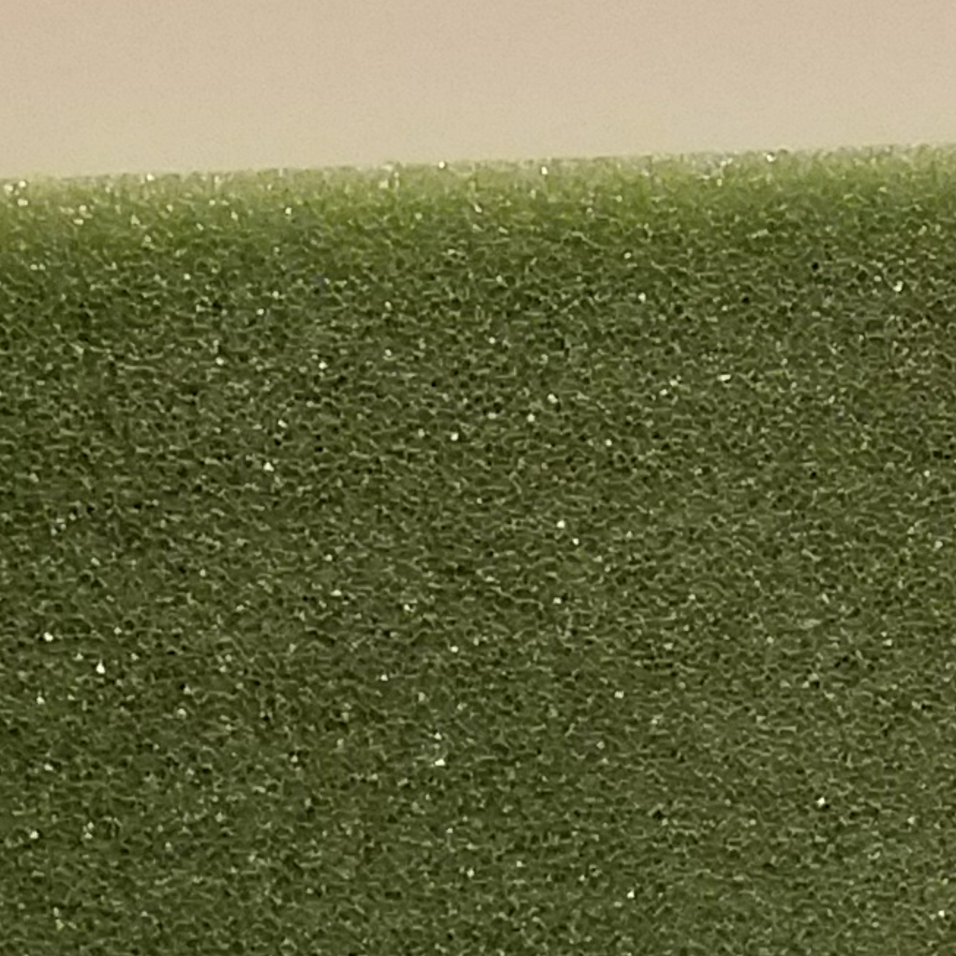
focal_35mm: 142
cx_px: 76
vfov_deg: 10.9
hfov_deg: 12.2
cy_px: 2075
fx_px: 4437
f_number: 1.7
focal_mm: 4.2
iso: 200
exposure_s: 1/24
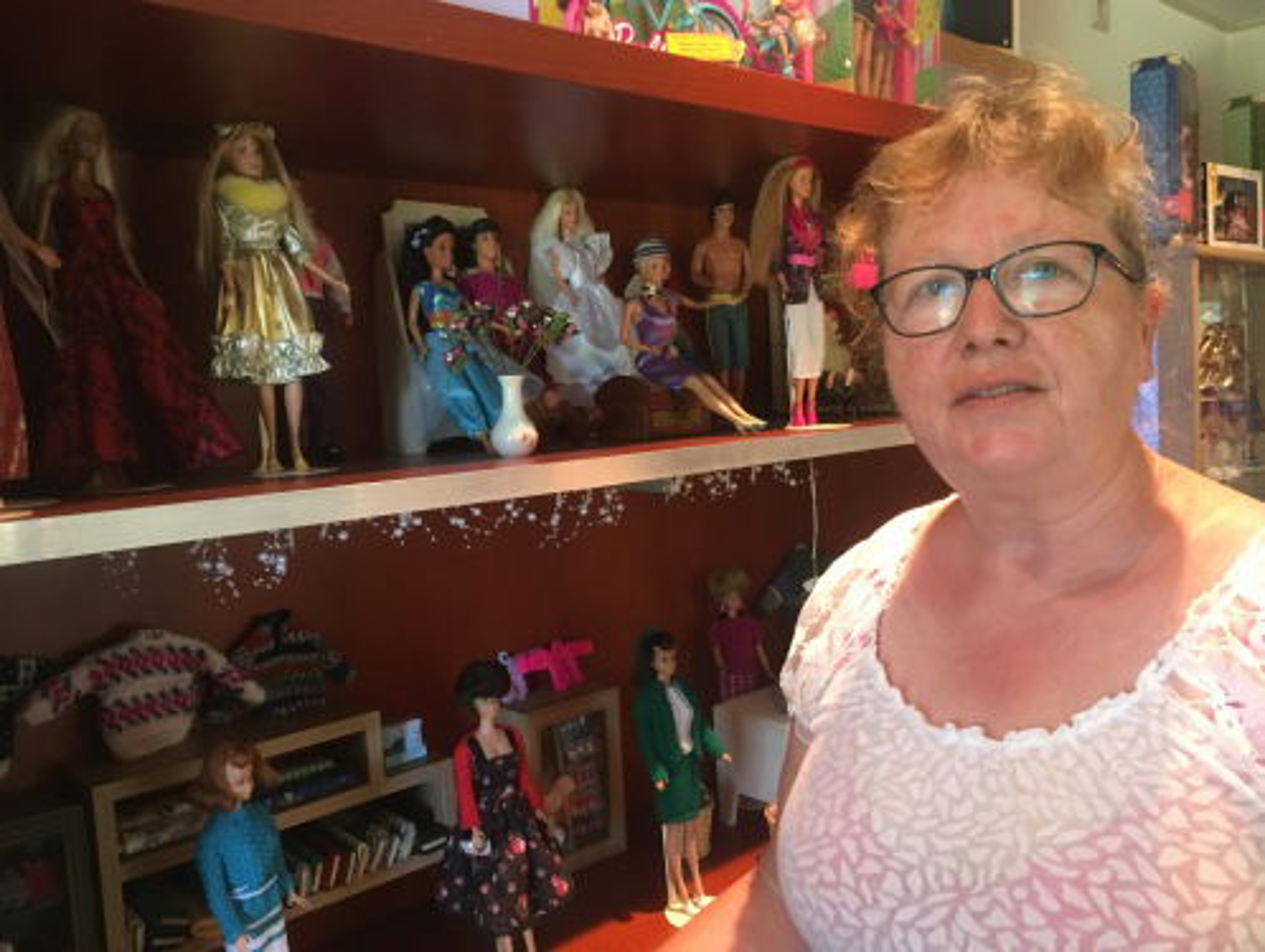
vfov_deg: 48.3
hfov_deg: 61.6
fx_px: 1061
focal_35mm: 29
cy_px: 476
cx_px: 632
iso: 200
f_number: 2.2
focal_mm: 4.15
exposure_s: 1/20
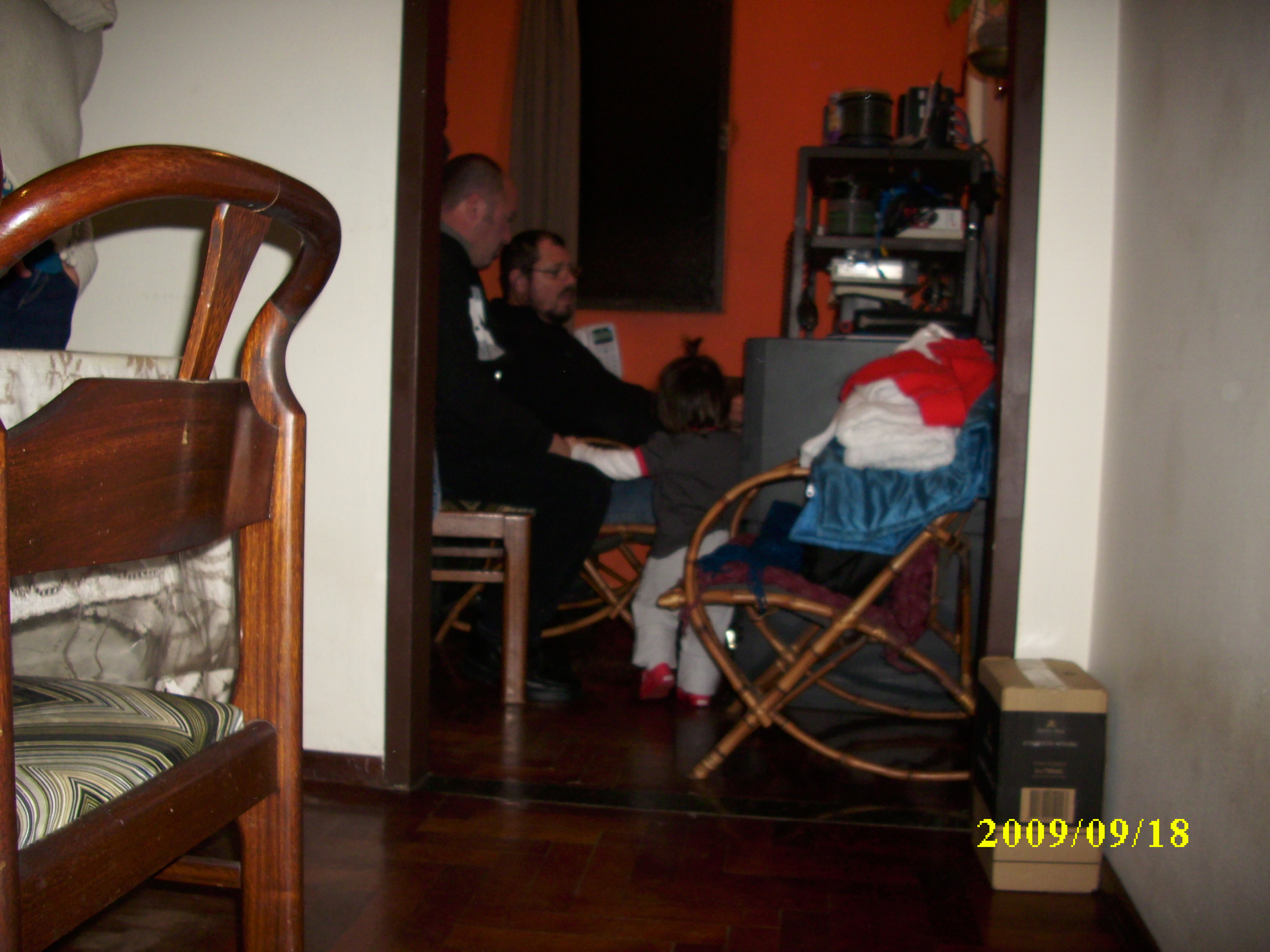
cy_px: 476
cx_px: 635
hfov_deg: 58.4
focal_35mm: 31
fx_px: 1137
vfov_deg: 45.4
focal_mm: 6.2
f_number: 2.8
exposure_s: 1/30
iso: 100
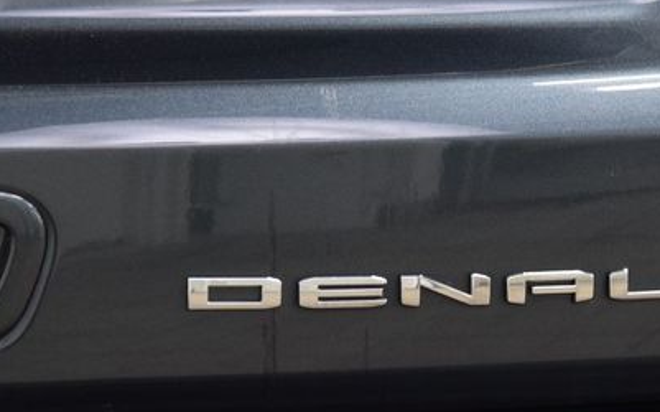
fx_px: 3074
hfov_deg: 12.2
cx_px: 484
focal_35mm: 171
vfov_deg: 7.7
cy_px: 251
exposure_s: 1/30
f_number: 6.3
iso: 1600
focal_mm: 70
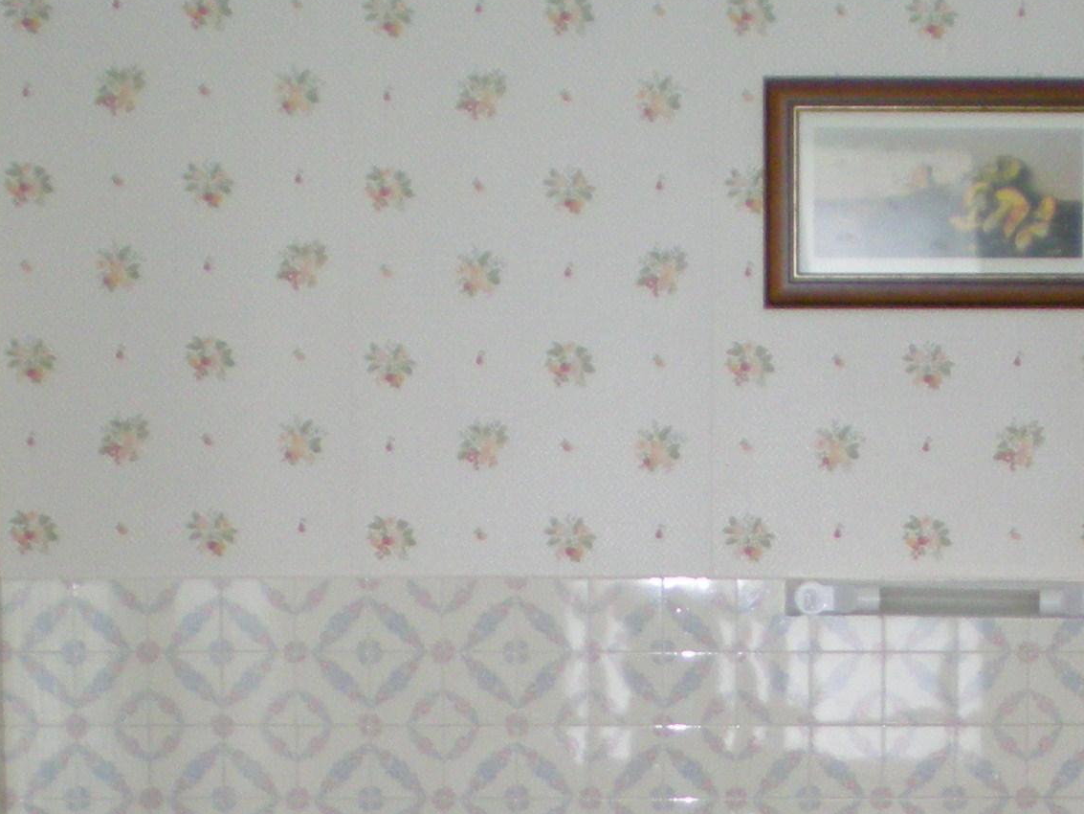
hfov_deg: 19.0
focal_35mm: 103
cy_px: 922
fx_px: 3226
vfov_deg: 14.0
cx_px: 808
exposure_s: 1/60
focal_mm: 6.3
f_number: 3.1
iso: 206
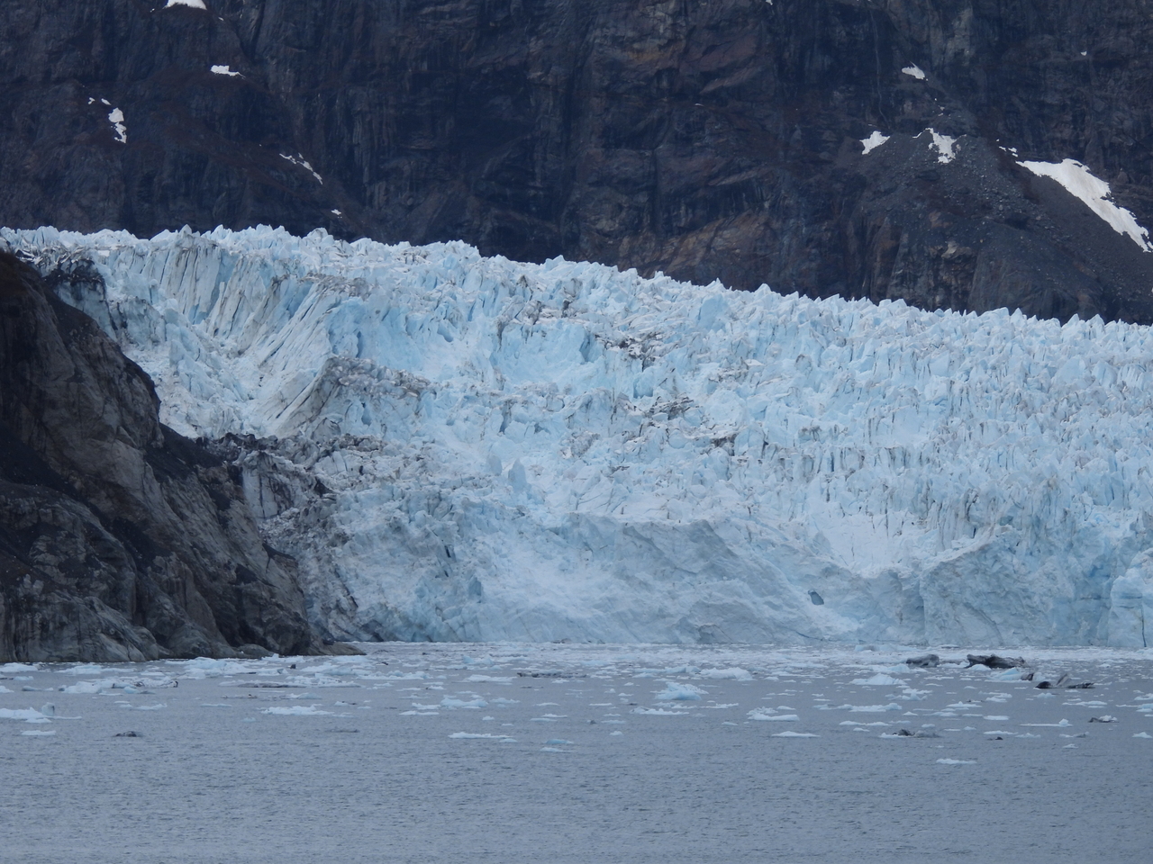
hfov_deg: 7.6
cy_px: 432
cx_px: 576
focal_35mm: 260
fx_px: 8660
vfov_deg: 5.7
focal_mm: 46.4
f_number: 4.5
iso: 100
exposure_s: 1/1250
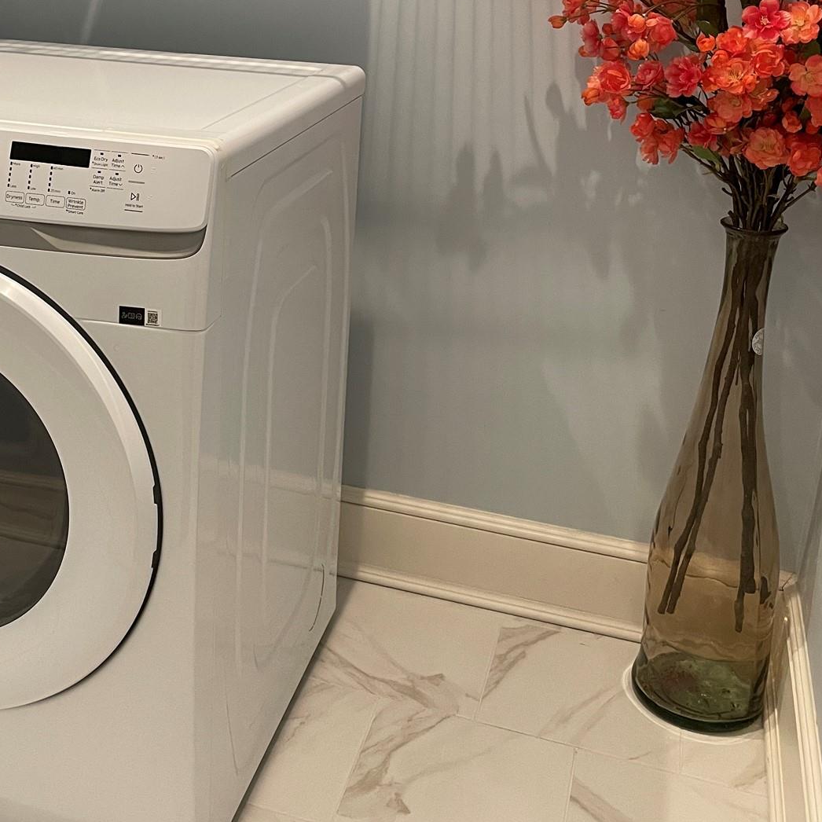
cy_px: 251
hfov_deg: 36.8
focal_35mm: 45
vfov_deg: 37.0
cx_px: 226
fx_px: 1209
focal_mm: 4.2
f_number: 1.6
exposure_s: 1/60
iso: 160
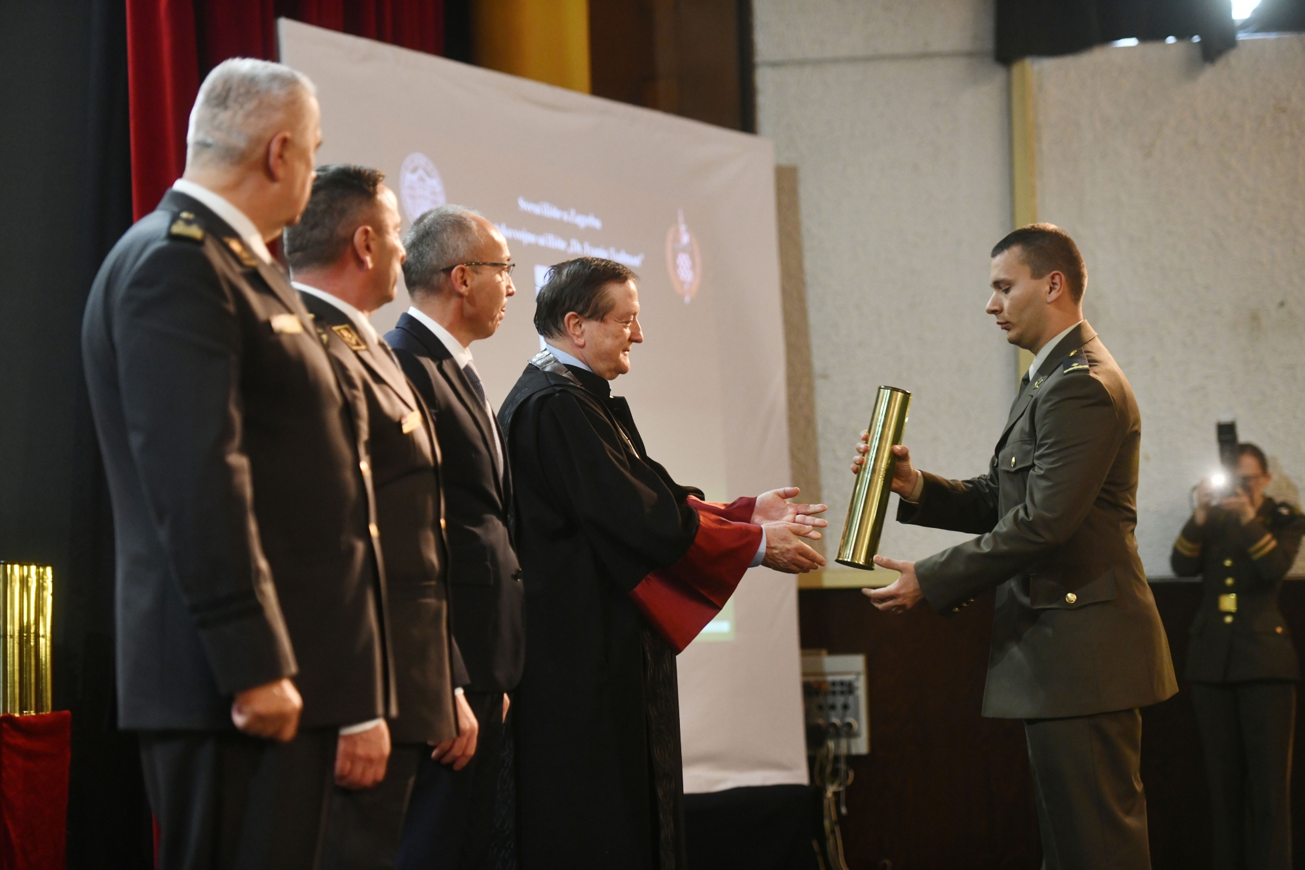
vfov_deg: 13.4
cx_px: 652
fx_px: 3697
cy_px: 435
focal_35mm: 102
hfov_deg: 20.0
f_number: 2.8
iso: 2000
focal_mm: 102
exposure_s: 1/200
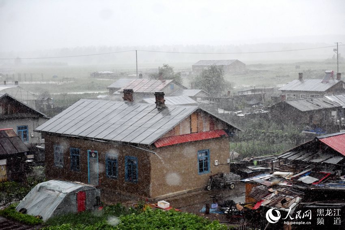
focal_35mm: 70
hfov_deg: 28.8
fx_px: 671
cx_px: 172
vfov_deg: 19.5
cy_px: 115
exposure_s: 1/2000
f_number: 2.8
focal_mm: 70
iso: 3200
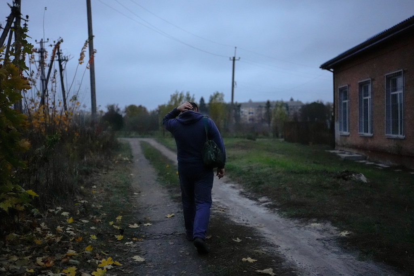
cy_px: 138
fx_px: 403
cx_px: 207
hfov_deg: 54.4
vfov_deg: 37.9
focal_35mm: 35
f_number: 1.4
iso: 5000
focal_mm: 35
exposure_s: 1/160
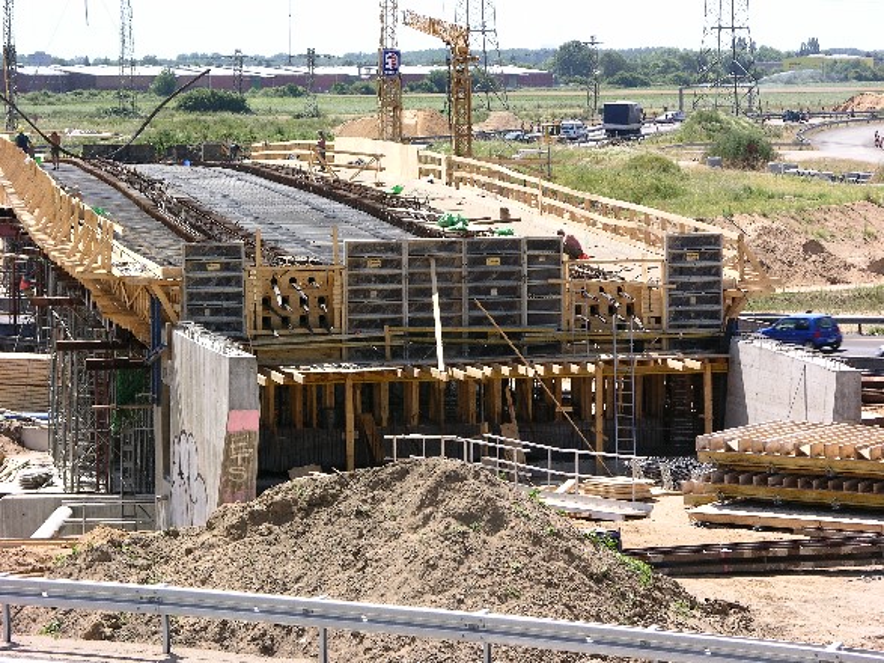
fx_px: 3830
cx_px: 442
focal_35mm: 150
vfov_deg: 9.9
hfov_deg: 13.2
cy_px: 332
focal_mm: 37.7
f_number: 6.2
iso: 50
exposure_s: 1/134
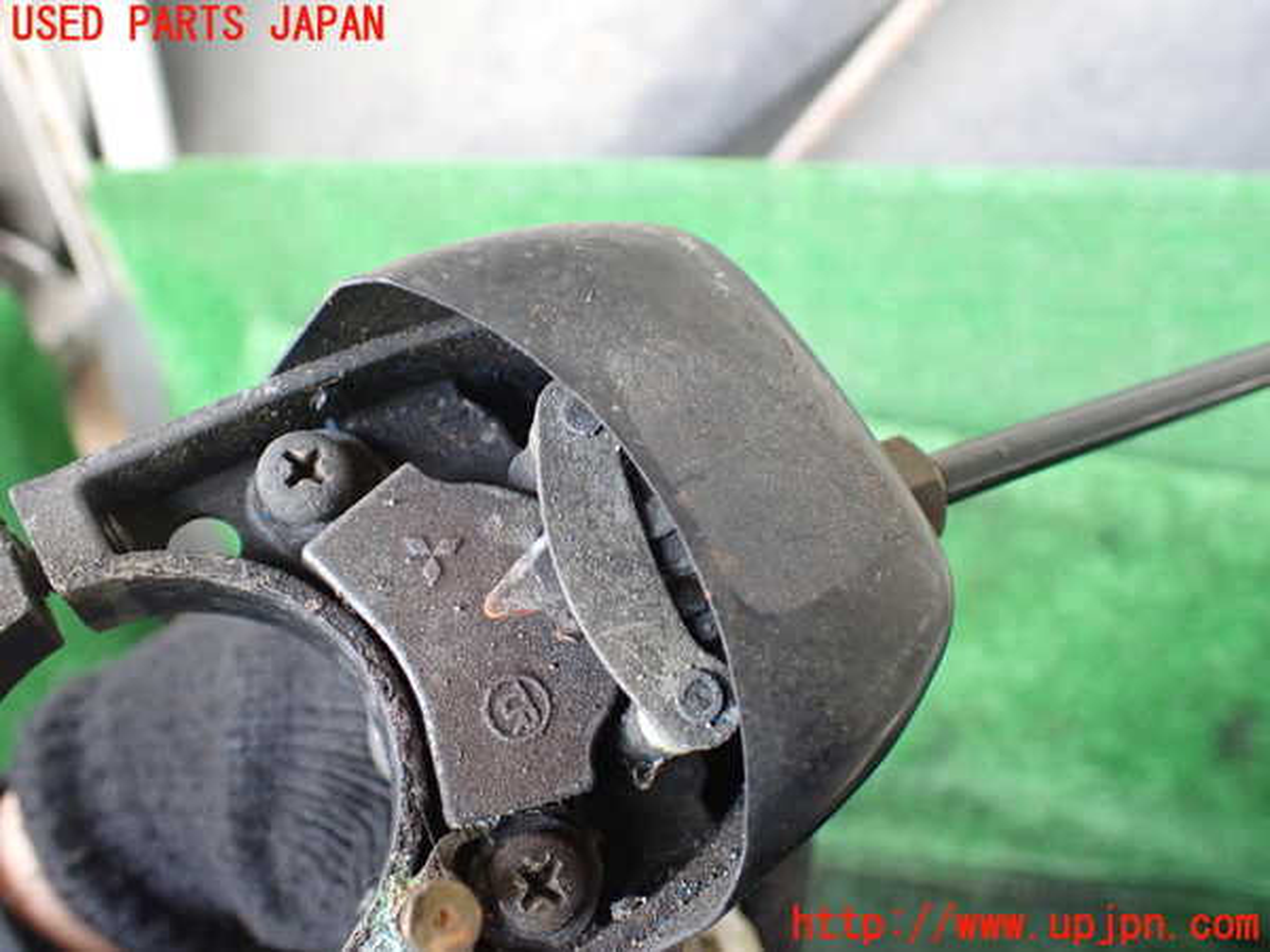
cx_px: 635
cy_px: 476
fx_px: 1101
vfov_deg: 46.8
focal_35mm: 30
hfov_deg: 60.0
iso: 800
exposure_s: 1/100
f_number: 2.3
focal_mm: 5.4
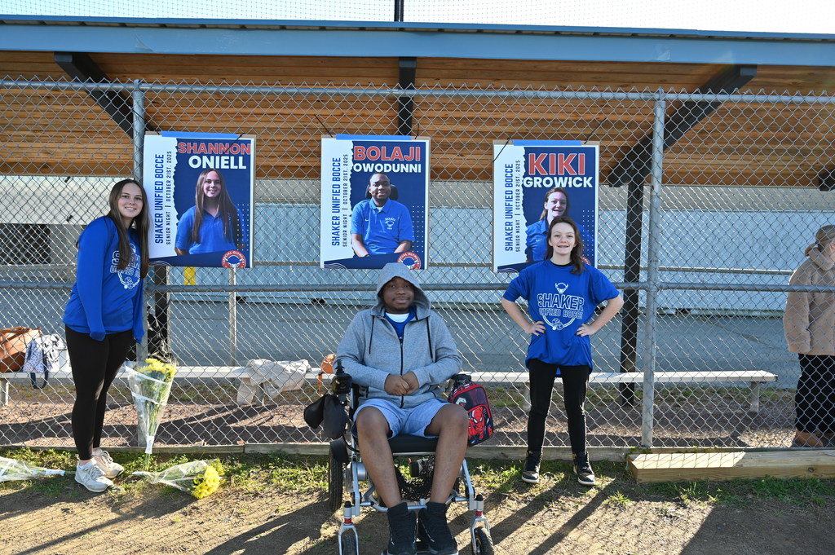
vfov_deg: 44.9
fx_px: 672
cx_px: 418
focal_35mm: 29
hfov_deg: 63.7
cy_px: 278
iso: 200
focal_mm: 29
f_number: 5
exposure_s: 1/250
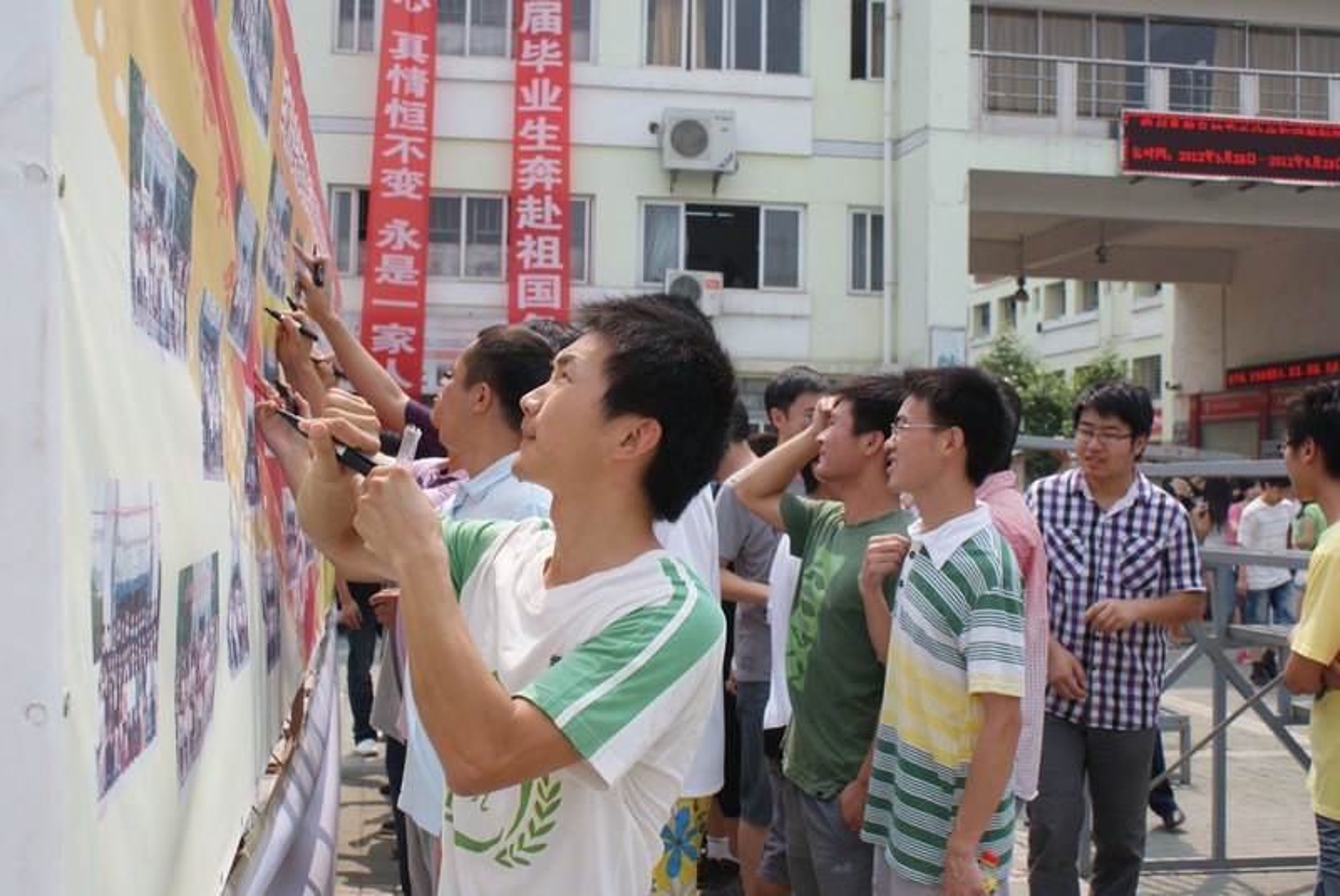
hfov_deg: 43.6
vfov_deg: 29.9
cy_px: 448
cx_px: 670
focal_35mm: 45
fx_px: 1676
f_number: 9
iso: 100
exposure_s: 1/160
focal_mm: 30
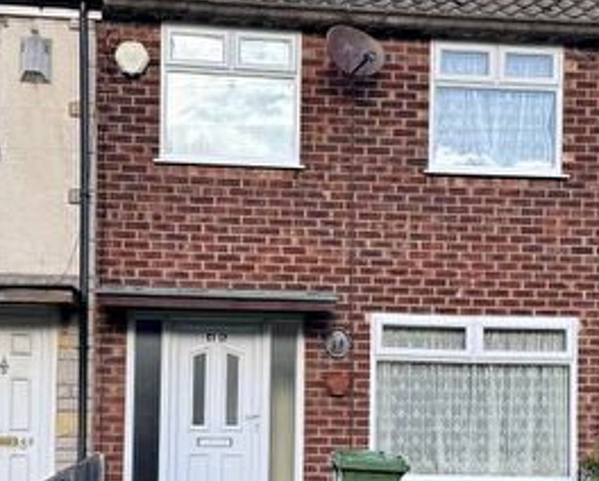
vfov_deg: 24.3
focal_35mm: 62
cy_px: 375
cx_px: 331
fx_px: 1101
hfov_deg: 30.4
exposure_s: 1/1488
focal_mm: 6.76
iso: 80
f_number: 1.78
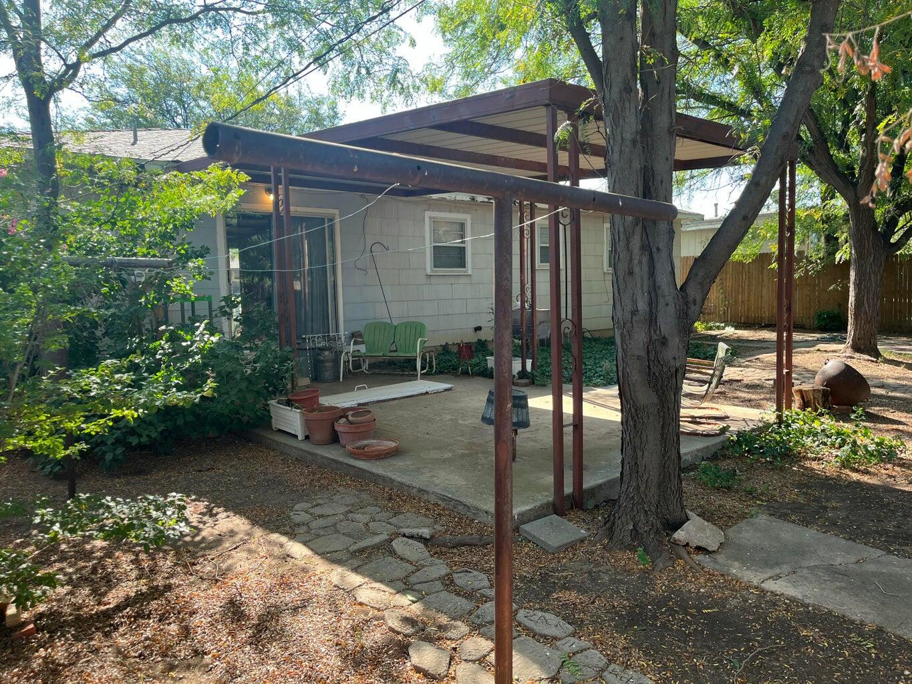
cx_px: 456
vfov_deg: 53.1
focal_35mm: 26
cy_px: 342
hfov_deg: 67.3
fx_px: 685
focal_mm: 5.1
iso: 50
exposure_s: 1/352
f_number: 1.6
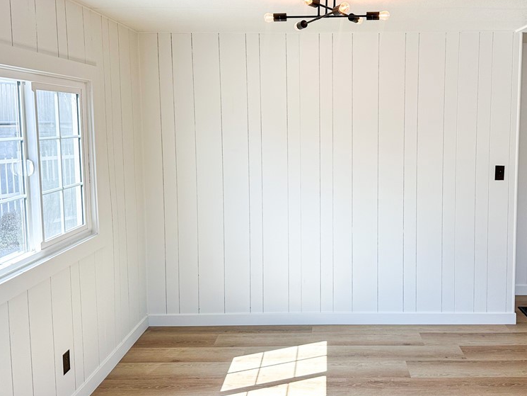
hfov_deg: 54.8
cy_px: 165
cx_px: 326
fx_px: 502
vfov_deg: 42.8
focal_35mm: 33
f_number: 1.8
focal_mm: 6.86
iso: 80
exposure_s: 1/350
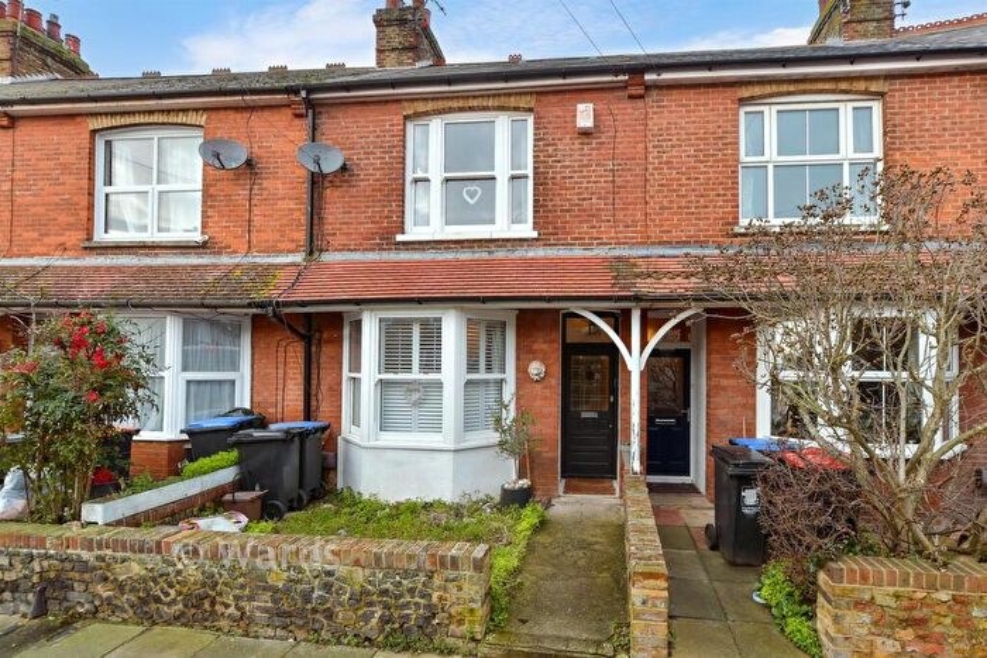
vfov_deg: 77.4
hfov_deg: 100.4
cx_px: 494
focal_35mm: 15
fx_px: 411
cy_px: 329
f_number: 6.3
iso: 160
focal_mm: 10
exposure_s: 1/50
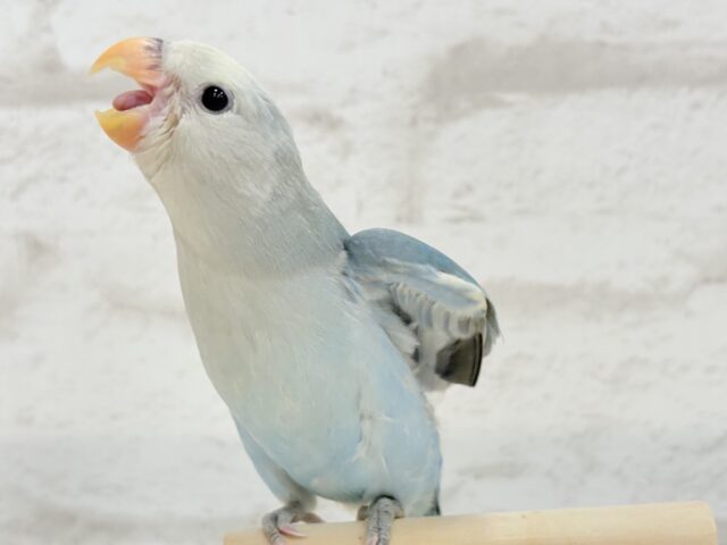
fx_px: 1092
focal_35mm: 52
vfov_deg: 28.0
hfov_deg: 36.8
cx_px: 364
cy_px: 272
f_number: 1.6
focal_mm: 5.96
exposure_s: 1/50
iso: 40
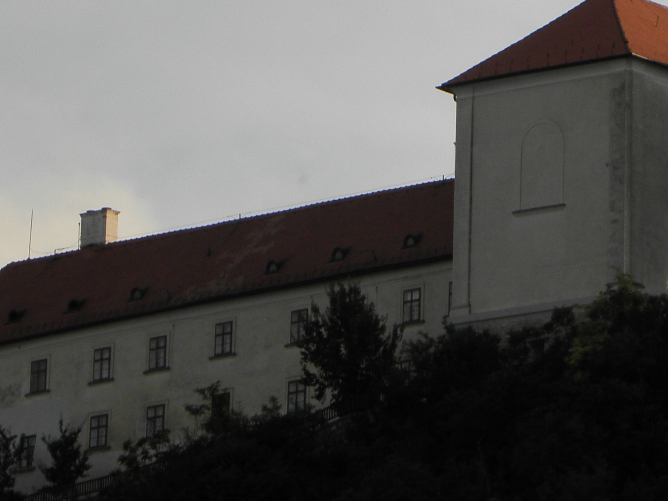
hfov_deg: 4.5
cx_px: 531
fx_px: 8567
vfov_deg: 3.3
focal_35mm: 444
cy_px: -44
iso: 64
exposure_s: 1/250
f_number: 5.6
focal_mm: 31.67
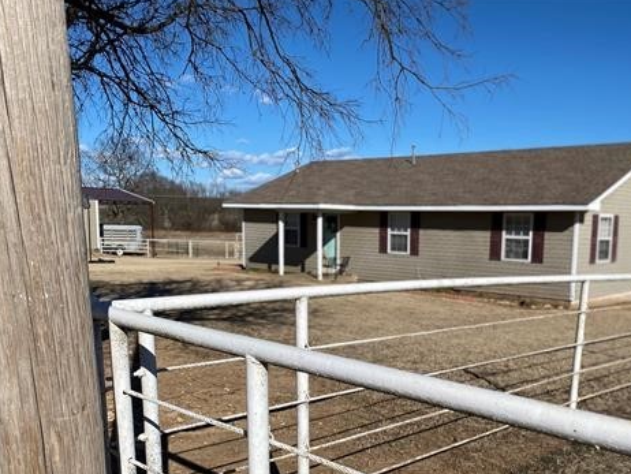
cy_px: 324
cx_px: 388
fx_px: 657
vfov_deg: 39.1
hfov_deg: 50.9
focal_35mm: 36
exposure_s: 1/5747
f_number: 1.8
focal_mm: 4.25
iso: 32
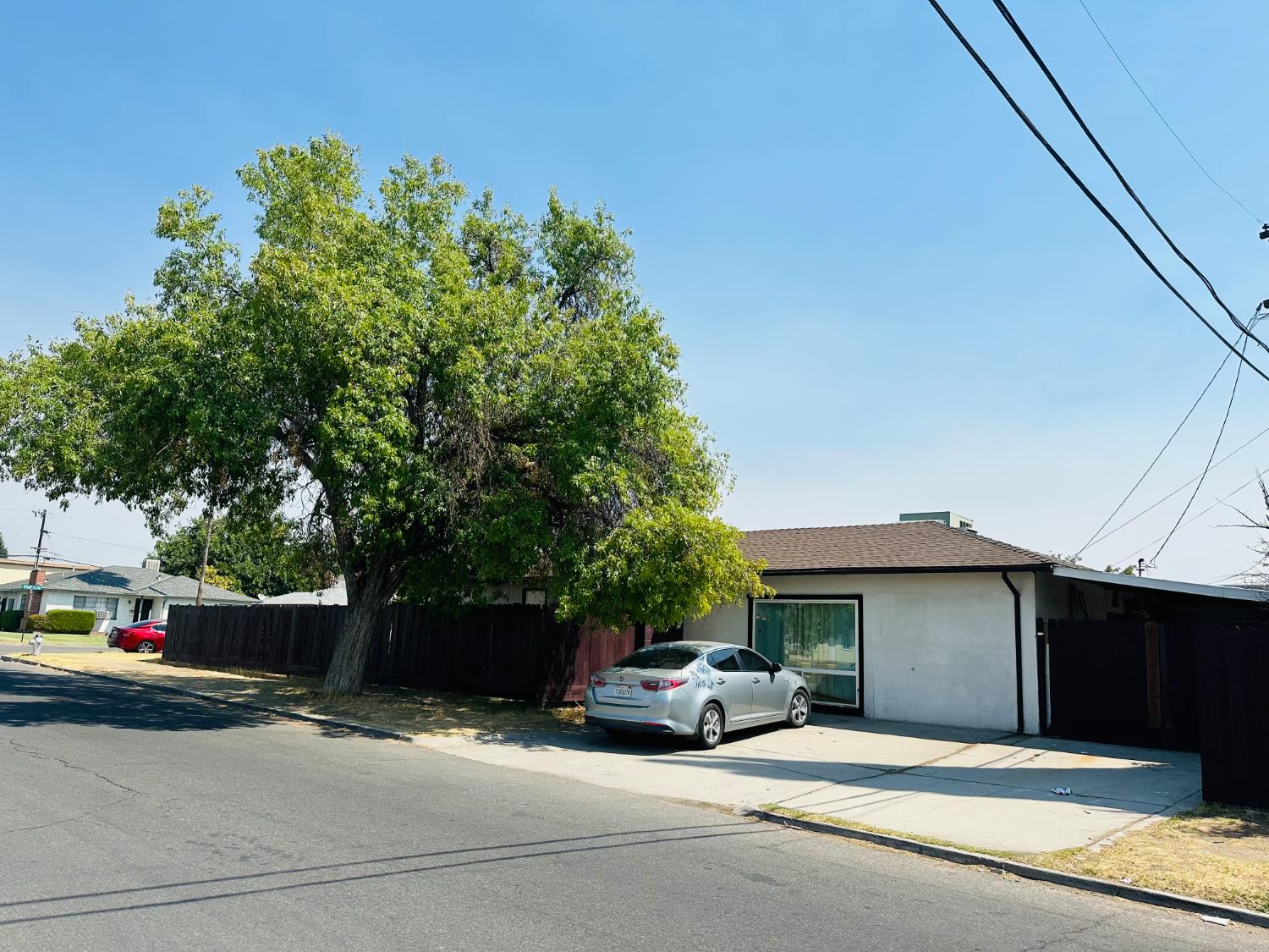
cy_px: 476
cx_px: 634
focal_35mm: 24
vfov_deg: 56.8
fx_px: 880
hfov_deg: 71.6
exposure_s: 1/6211
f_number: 1.78
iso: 80
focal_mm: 6.86
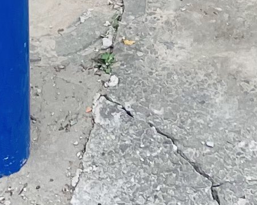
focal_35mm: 225
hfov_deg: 8.5
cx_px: -22
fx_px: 1711
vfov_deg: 6.2
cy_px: -465
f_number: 1.6
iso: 32
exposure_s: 1/219
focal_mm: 4.2
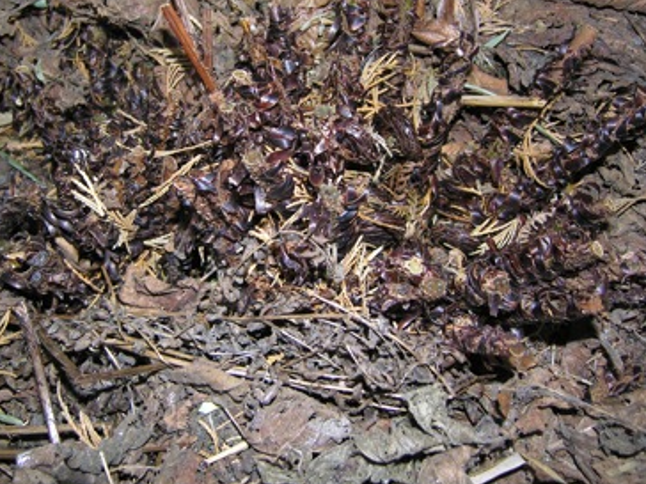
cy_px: 187
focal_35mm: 33
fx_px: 616
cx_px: 268
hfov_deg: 55.1
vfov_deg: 42.7
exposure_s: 1/60.1
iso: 50
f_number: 2.6
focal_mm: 6.1
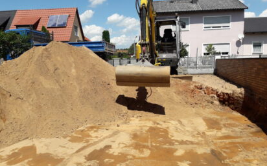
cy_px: 85
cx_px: 134
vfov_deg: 41.8
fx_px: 218
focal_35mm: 30
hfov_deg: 62.9
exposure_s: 1/1848
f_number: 1.9
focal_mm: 3.7
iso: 40
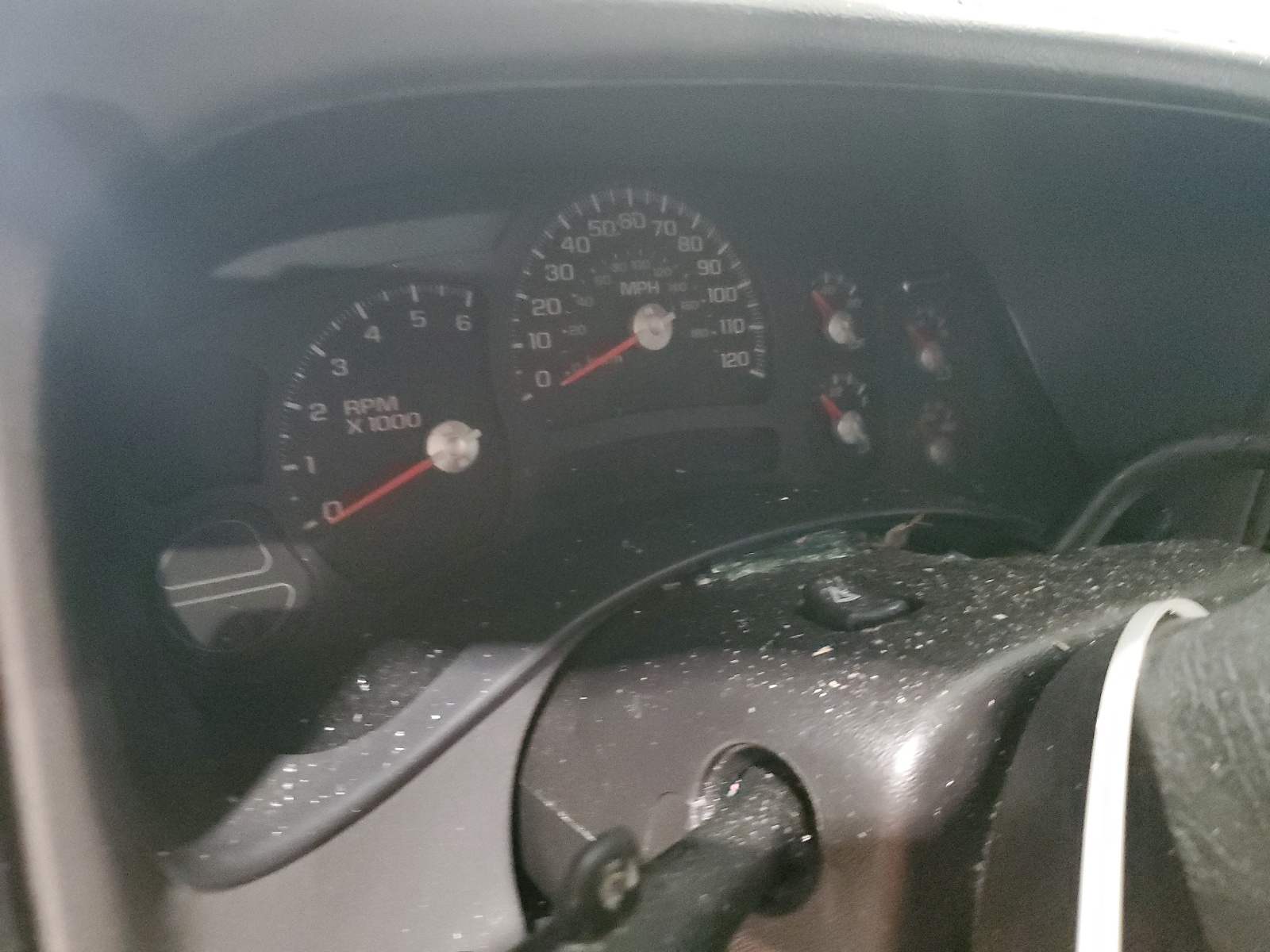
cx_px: 635
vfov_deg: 53.1
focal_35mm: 26
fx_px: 954
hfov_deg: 67.3
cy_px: 476
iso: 863
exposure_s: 1/15
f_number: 1.5
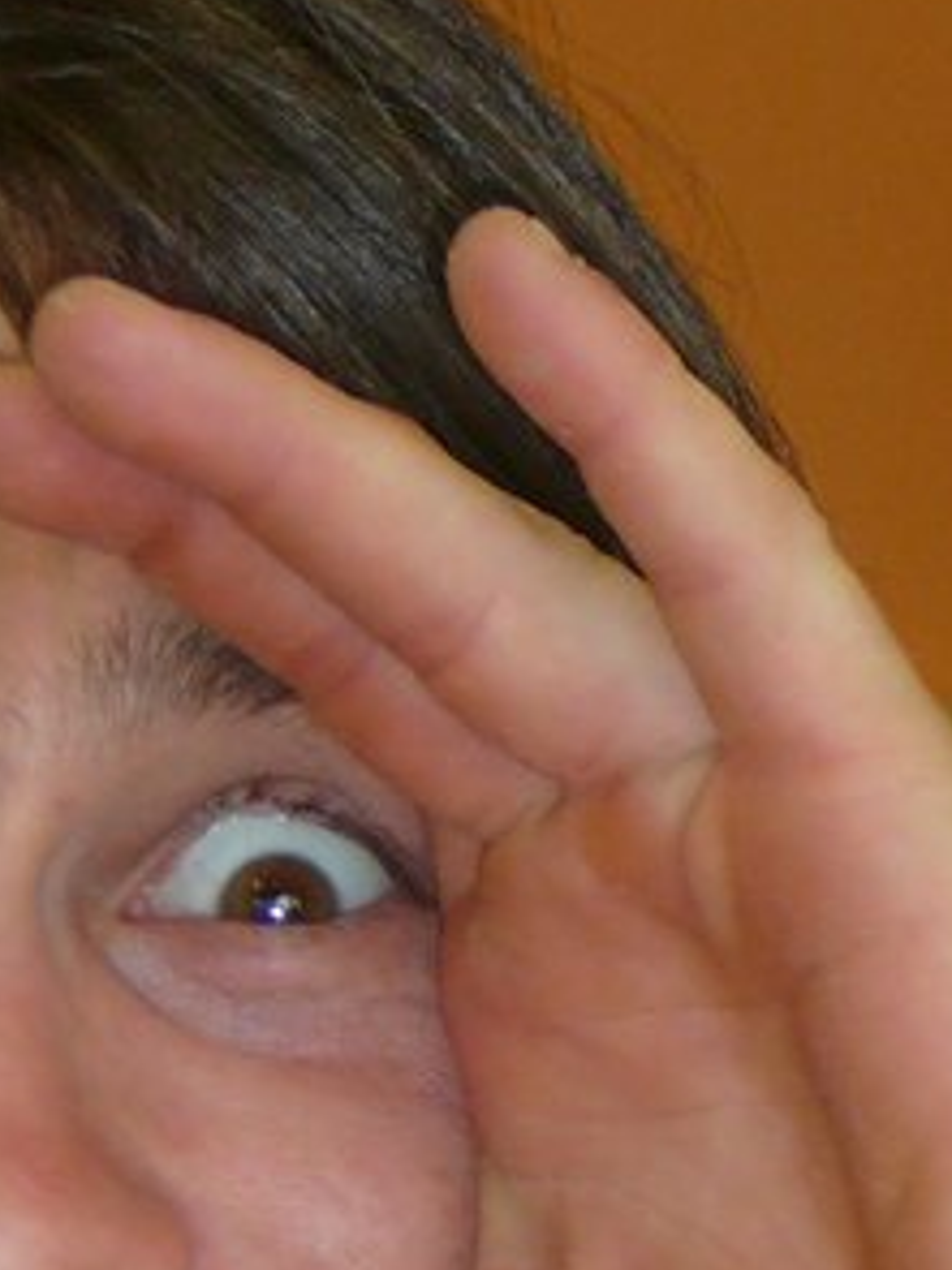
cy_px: 1606
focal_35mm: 261
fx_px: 9578
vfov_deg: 7.5
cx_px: -142
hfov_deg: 5.7
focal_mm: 11.5
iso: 100
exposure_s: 1/30
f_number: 3.7
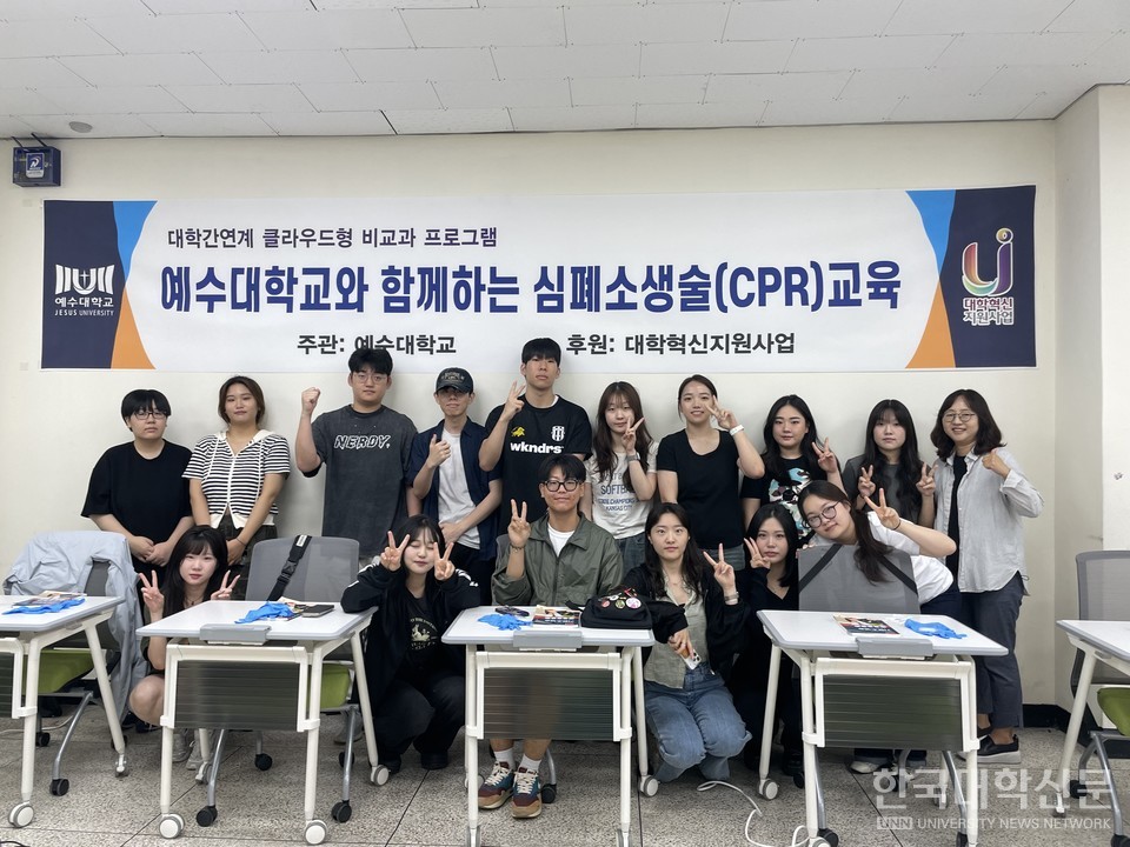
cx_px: 565
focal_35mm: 26
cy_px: 424
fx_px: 849
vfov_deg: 53.1
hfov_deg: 67.3
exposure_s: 1/120
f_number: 1.6
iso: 80
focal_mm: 4.2
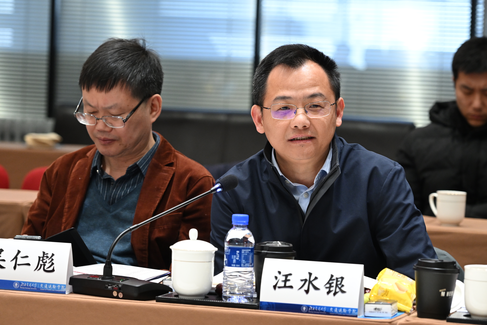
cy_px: 162
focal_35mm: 157
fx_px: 2124
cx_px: 244
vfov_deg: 8.7
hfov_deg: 13.1
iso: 1250
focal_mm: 105
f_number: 4
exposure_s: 1/160
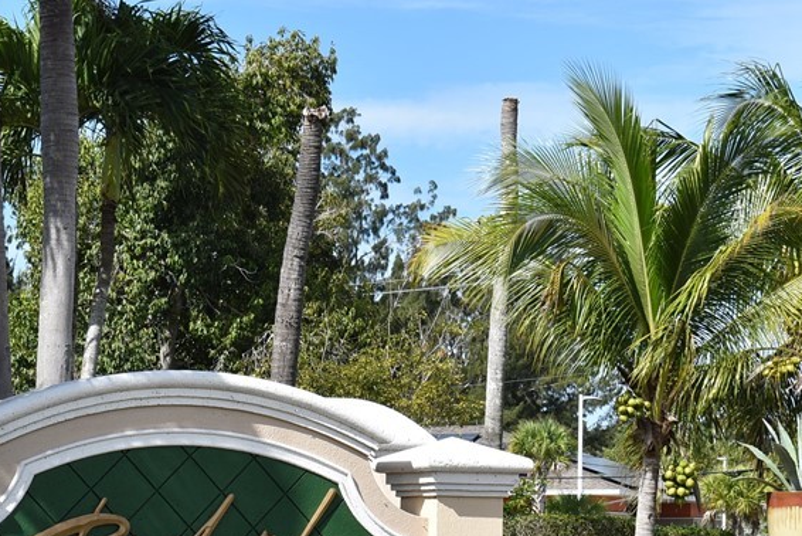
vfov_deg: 9.9
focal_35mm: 138
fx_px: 3076
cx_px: 306
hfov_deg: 14.8
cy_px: 467
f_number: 8
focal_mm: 48
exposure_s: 1/250
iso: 100
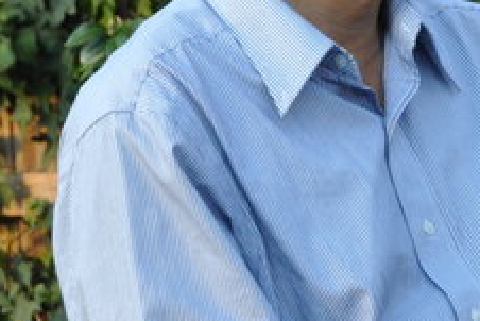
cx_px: 573
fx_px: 4073
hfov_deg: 6.7
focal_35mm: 305
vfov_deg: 4.5
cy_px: 259
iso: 400
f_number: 5
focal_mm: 45
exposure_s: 1/100
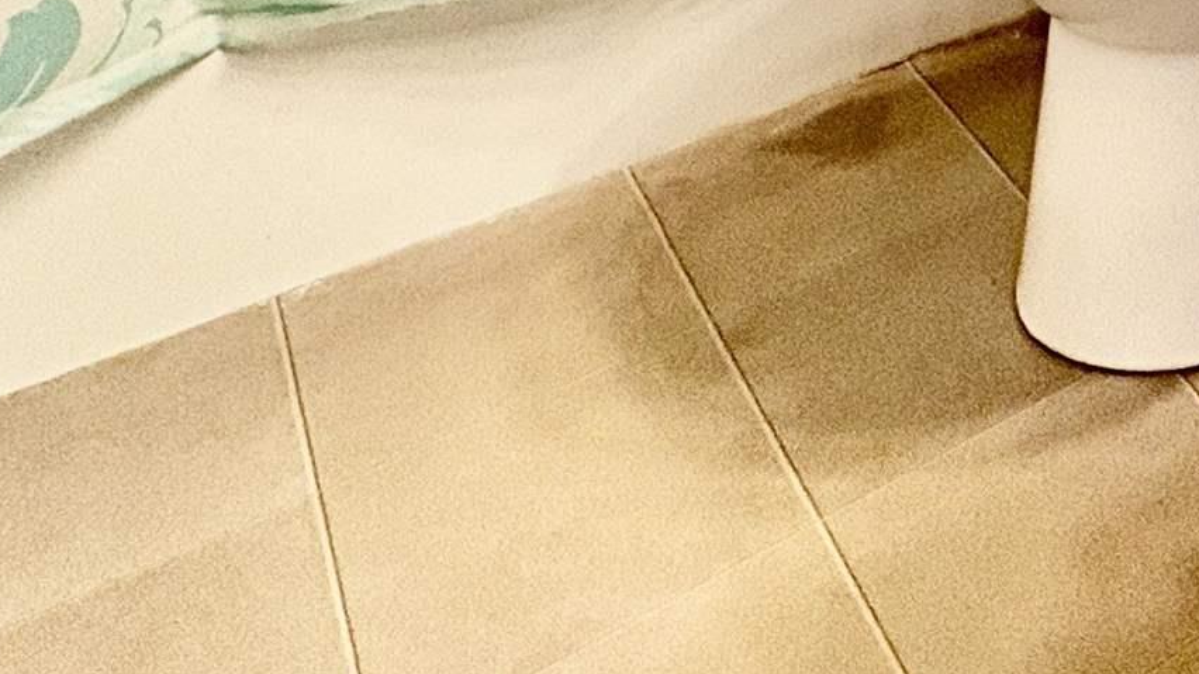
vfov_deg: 15.6
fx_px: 1748
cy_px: -798
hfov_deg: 29.3
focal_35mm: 55
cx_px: 1621
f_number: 2.2
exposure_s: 1/60
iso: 320
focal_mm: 2.22
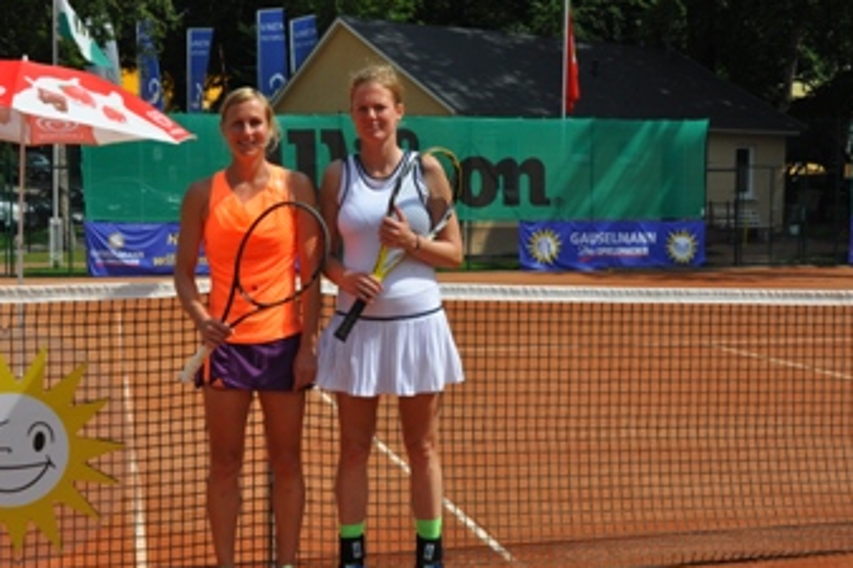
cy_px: 311
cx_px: 376
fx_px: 1176
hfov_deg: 39.8
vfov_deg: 27.1
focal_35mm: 50
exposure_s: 1/2000
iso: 400
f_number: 8
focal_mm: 25
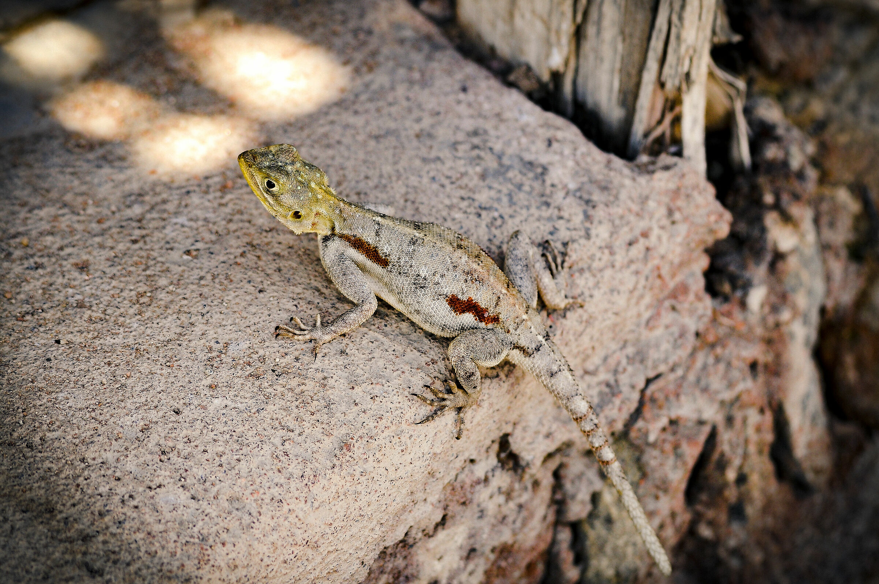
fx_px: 4938
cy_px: 292
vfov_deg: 6.8
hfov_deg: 10.2
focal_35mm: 202
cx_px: 440
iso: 200
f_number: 4.5
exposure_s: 1/500
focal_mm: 135
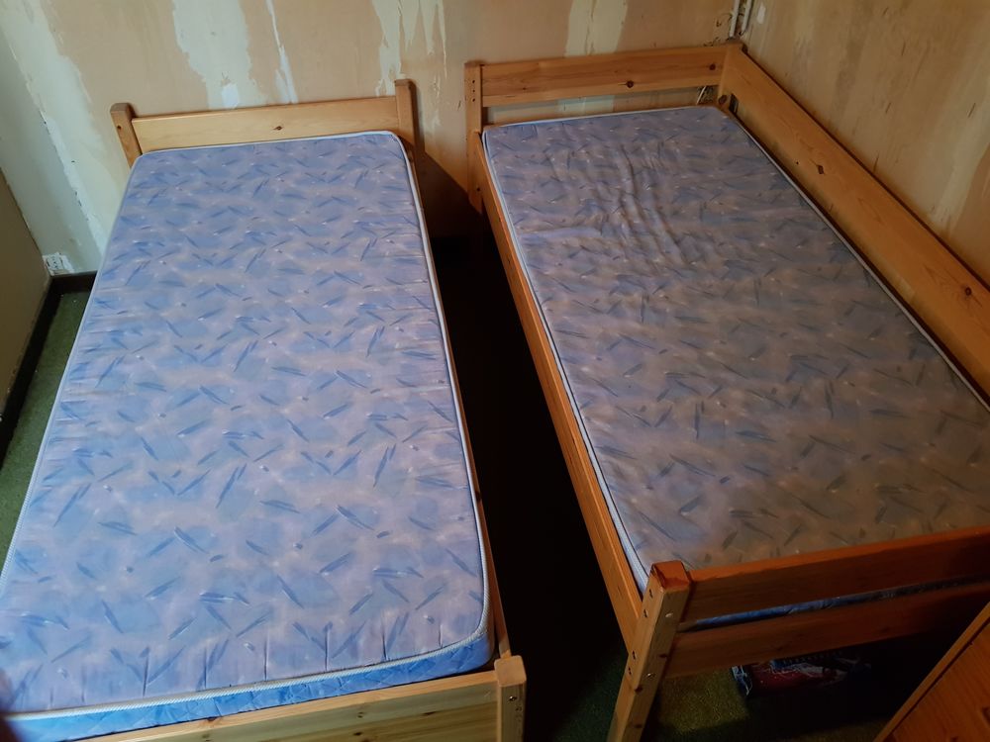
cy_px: 371
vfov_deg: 53.1
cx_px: 495
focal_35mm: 26
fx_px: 744
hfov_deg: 67.3
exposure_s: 1/10
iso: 400
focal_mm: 4.2
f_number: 1.7
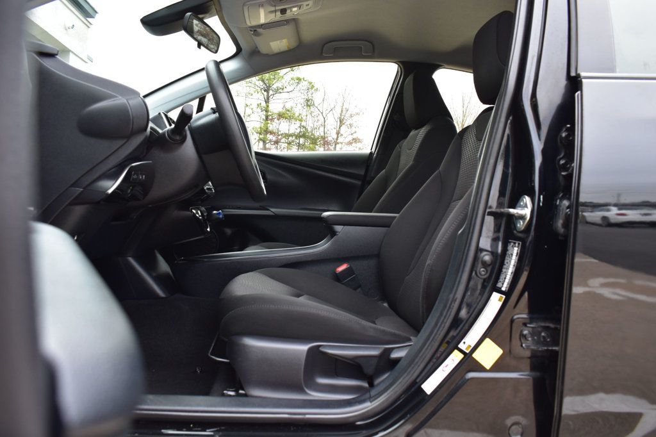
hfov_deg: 61.9
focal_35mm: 30
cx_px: 328
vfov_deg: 43.6
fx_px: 546
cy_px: 218
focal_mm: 20
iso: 400
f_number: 7.1
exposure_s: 1/25
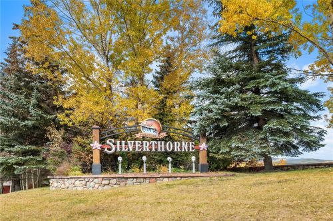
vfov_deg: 49.4
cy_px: 110
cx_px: 166
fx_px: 240
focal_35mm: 26
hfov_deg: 69.5
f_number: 8
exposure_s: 1/160
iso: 250
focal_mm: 26
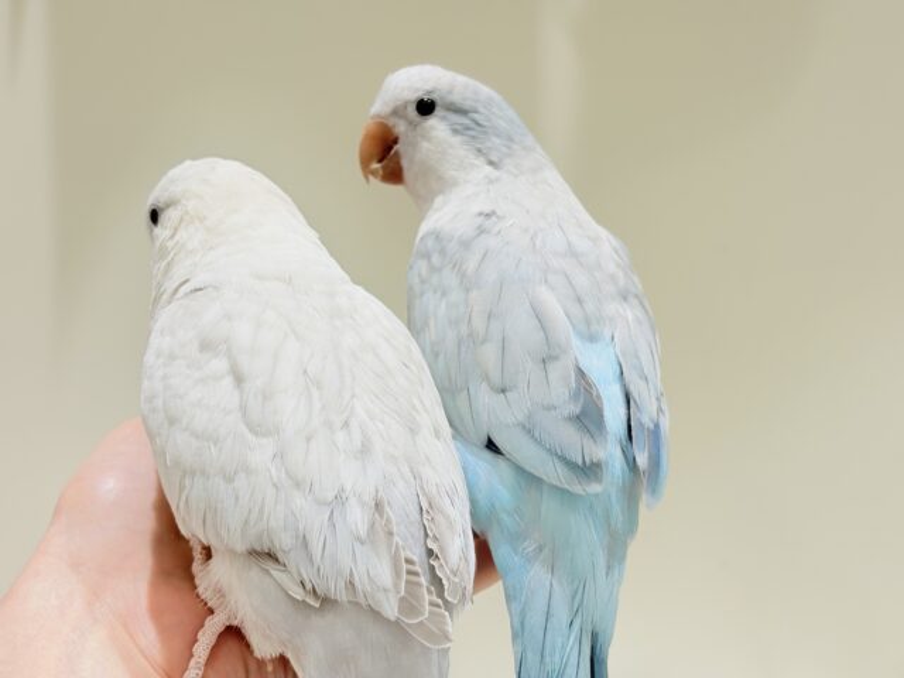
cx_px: 452
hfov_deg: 36.8
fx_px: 1358
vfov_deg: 28.0
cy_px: 339
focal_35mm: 52
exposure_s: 1/128
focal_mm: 5.96
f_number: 1.6
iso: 25
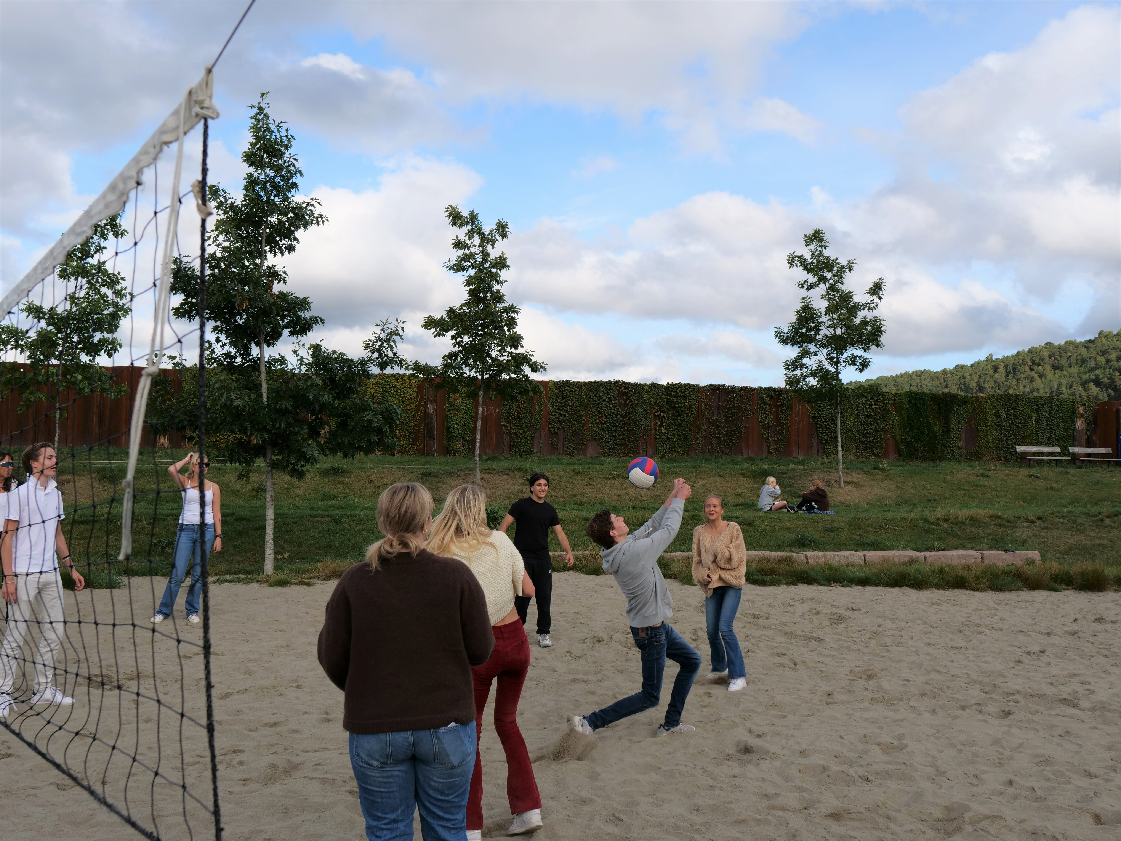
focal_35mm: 32
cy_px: 420
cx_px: 560
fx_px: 1036
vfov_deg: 44.2
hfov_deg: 56.8
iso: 200
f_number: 4.5
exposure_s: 1/1300
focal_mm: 16
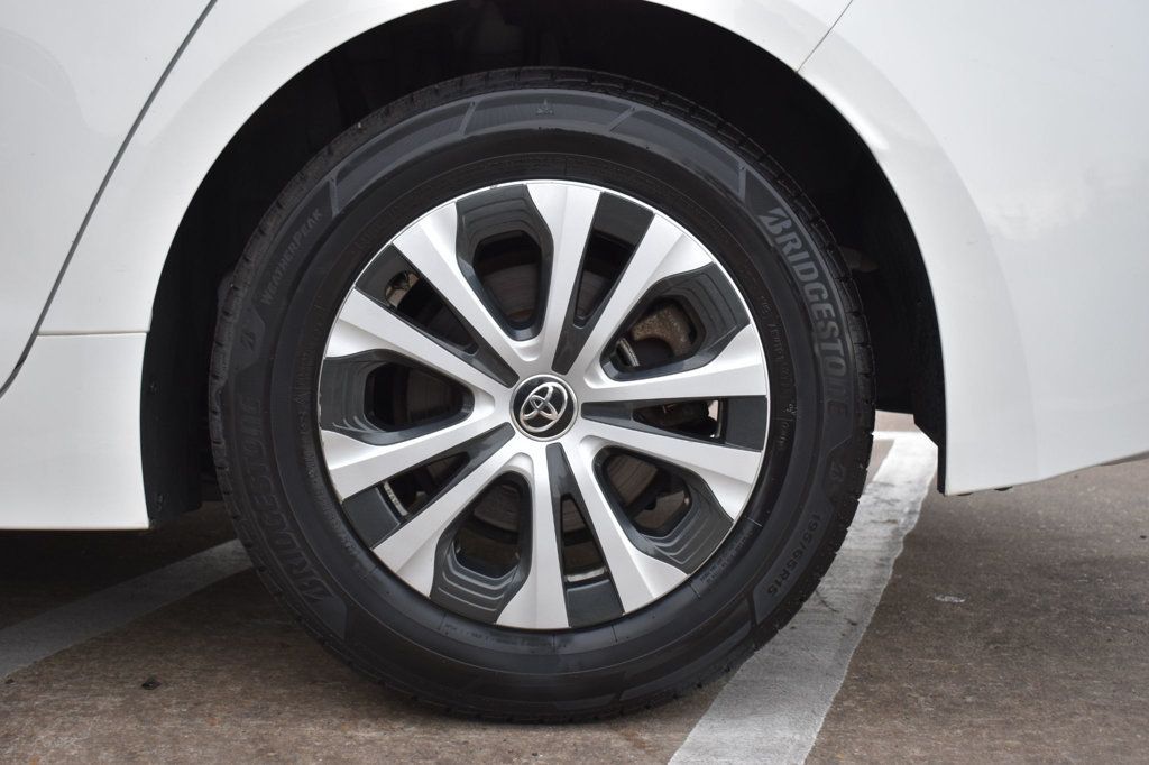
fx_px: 1531
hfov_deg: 41.1
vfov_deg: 28.1
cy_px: 382
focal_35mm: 48
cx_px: 574
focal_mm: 32
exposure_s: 1/100
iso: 400
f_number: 5
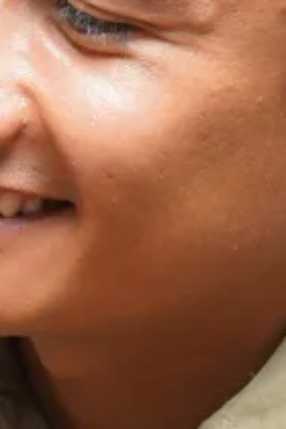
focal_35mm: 195
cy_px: 454
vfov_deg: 10.4
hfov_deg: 6.8
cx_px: -279
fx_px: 2324
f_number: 9
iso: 320
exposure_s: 1/160
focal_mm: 32
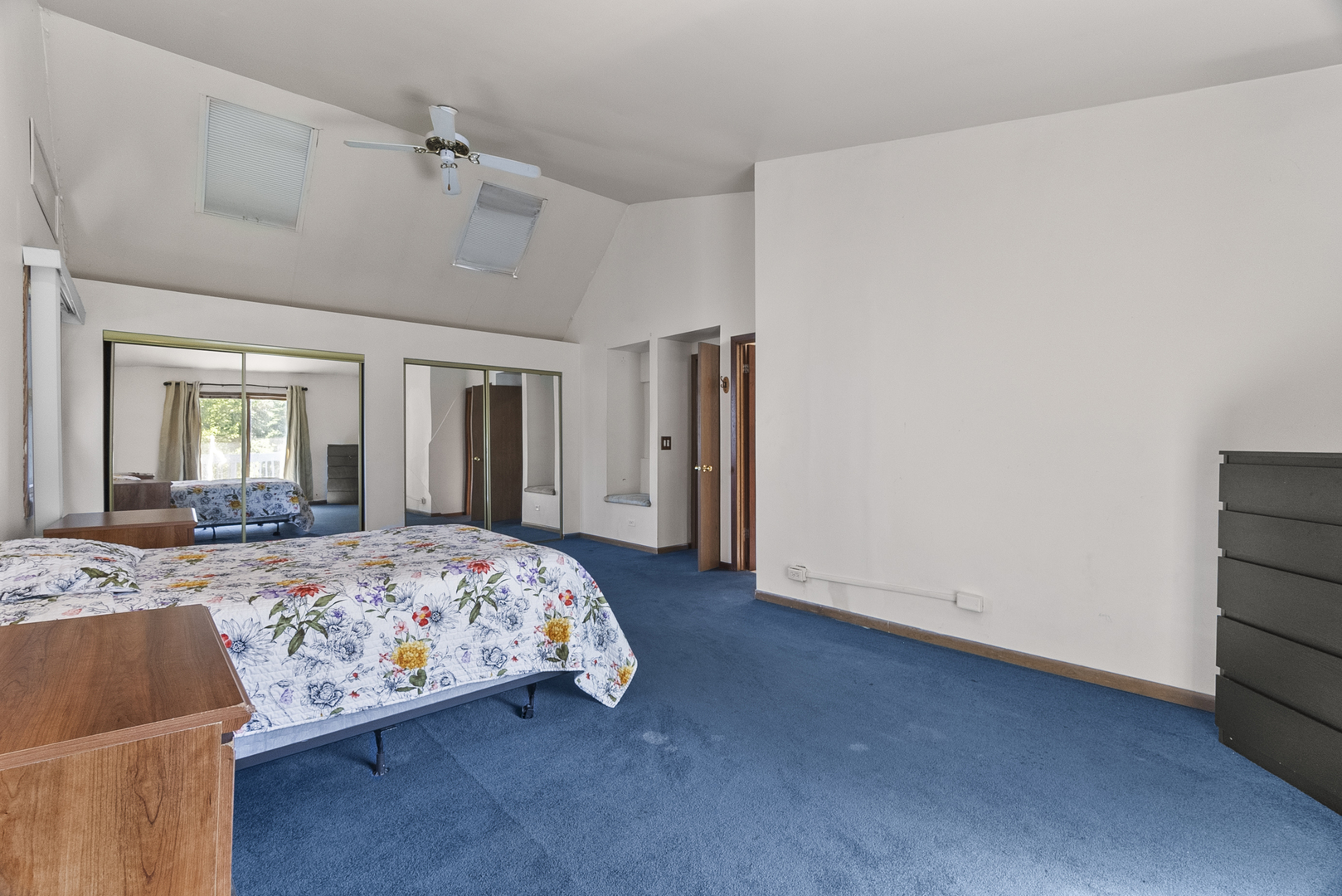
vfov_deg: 77.4
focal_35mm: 15
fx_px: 559
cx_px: 671
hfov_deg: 100.4
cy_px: 448
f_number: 9
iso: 500
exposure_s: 1/2.5
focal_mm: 10
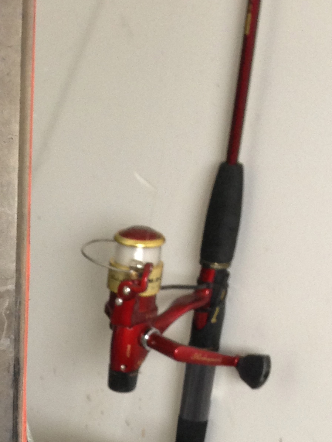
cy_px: 586
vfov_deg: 19.9
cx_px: -20
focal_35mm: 90
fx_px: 1151
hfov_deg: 16.0
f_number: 2.4
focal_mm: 4.13
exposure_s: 1/20
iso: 125
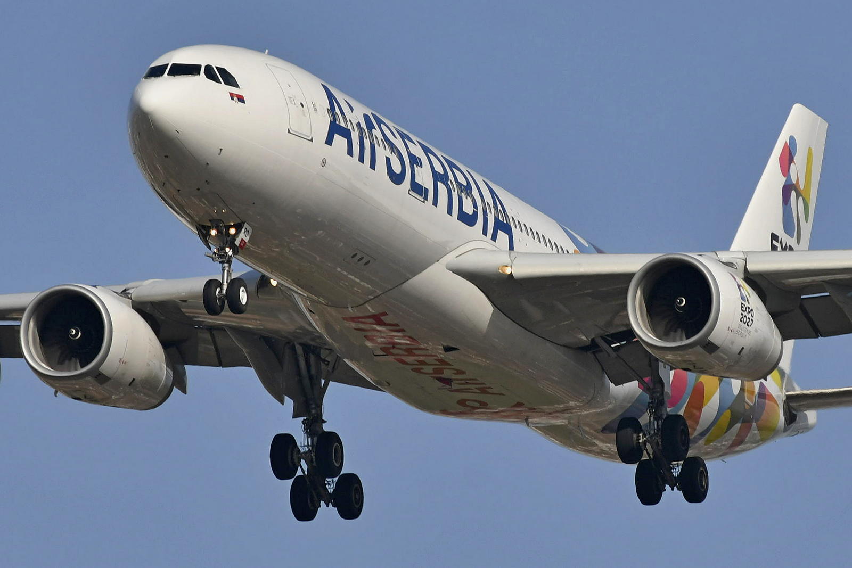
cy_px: 284
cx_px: 426
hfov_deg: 4.6
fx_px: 10650
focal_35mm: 450
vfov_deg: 3.1
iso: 140
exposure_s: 1/1250
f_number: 11
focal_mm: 300
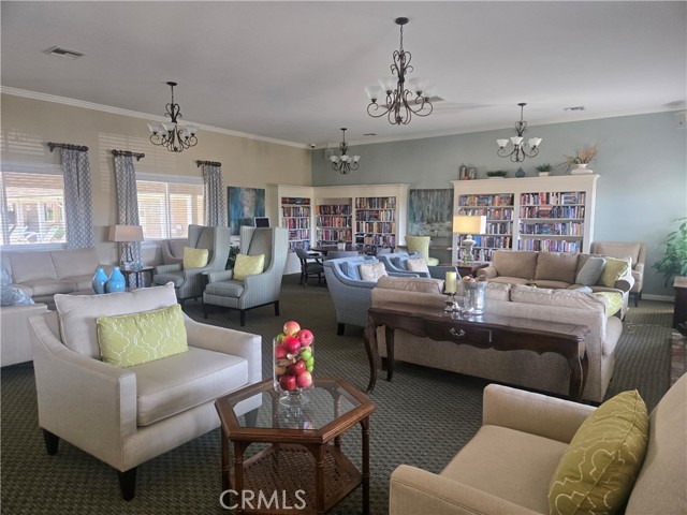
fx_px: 456
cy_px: 258
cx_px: 344
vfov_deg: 58.9
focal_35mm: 23
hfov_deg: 73.9
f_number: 1.8
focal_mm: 5.4
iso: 200
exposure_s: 1/120
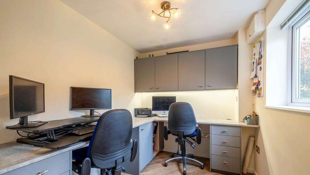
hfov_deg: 99.4
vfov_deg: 66.5
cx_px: 153
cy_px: 104
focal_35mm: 16
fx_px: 132
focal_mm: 10
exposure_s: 1/13
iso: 160
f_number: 9
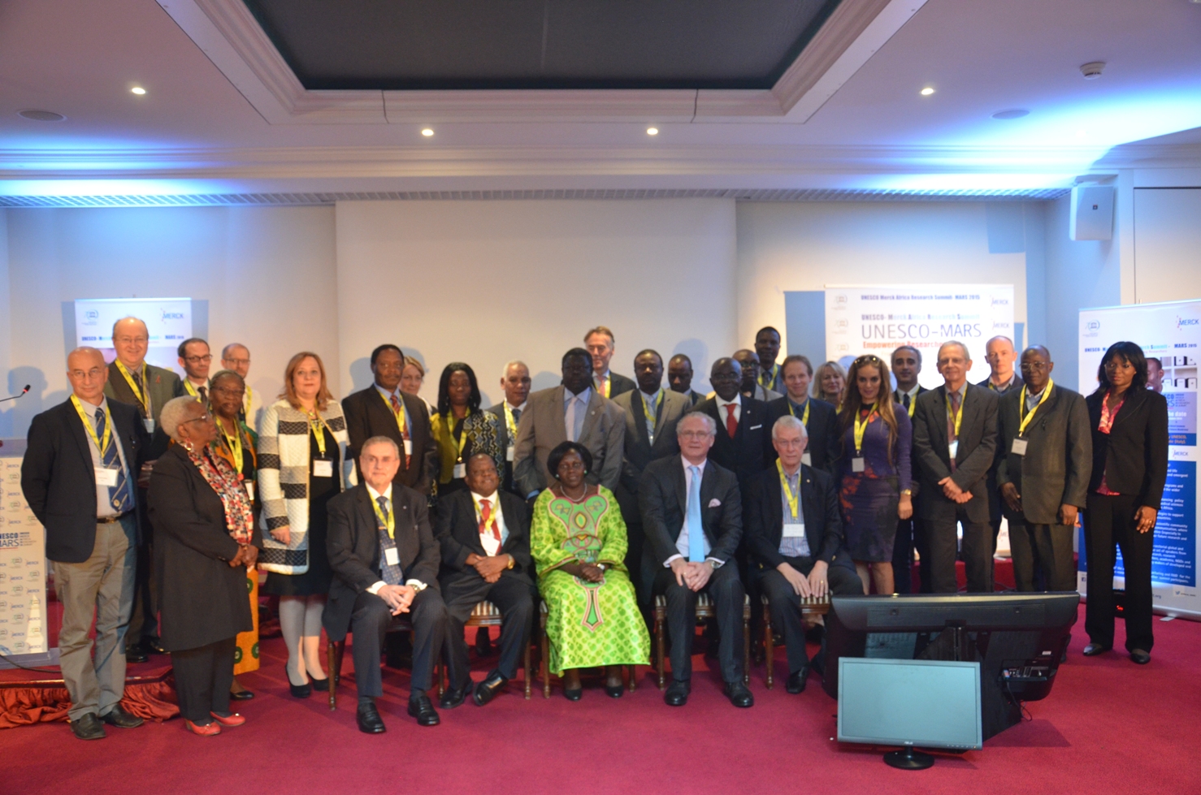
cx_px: 600
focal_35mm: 32
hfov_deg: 59.6
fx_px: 1049
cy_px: 398
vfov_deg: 41.5
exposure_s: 1/50
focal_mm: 21
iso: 1600
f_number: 3.8
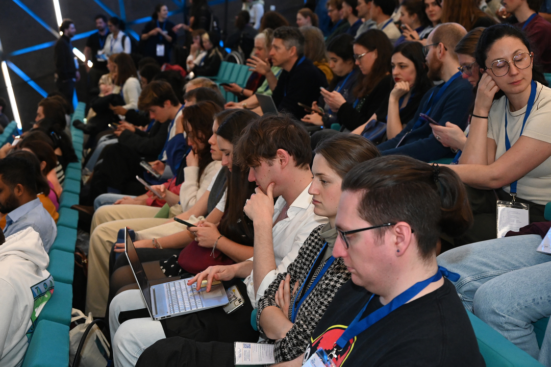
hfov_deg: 35.1
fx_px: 872
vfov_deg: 23.8
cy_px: 184
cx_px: 276
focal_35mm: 57
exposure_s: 1/80
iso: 5000
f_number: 6.3
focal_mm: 57
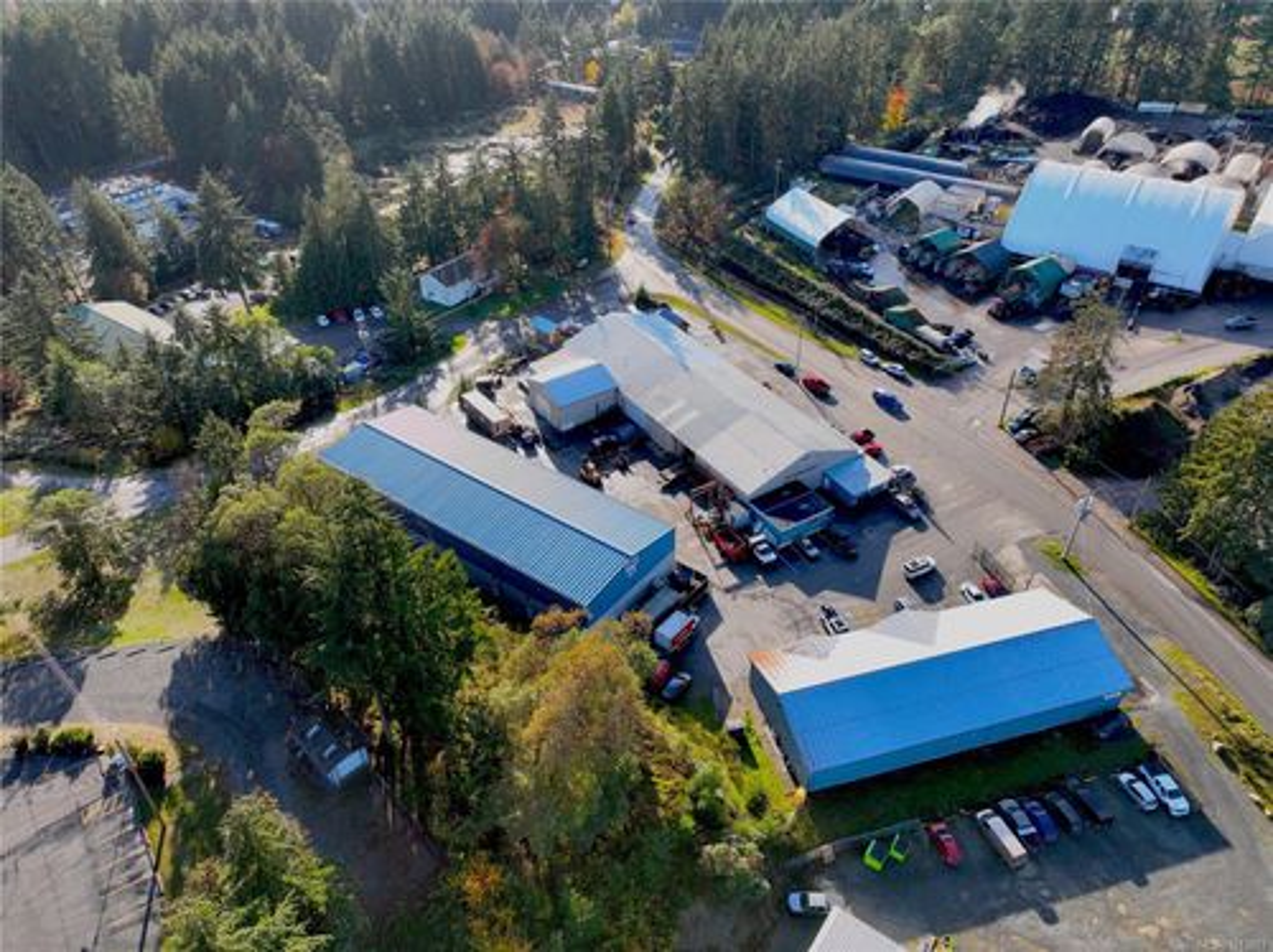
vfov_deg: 56.7
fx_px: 882
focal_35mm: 24
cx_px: 636
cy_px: 476
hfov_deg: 71.6
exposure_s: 1/240
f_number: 2.8
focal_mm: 12.29
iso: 250
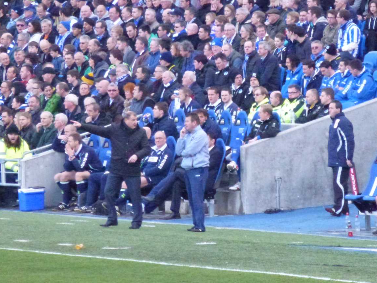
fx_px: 5827
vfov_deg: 2.8
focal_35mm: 535
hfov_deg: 3.7
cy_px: 139
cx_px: 212
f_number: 5.9
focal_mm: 68.8
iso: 1600
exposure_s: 1/400
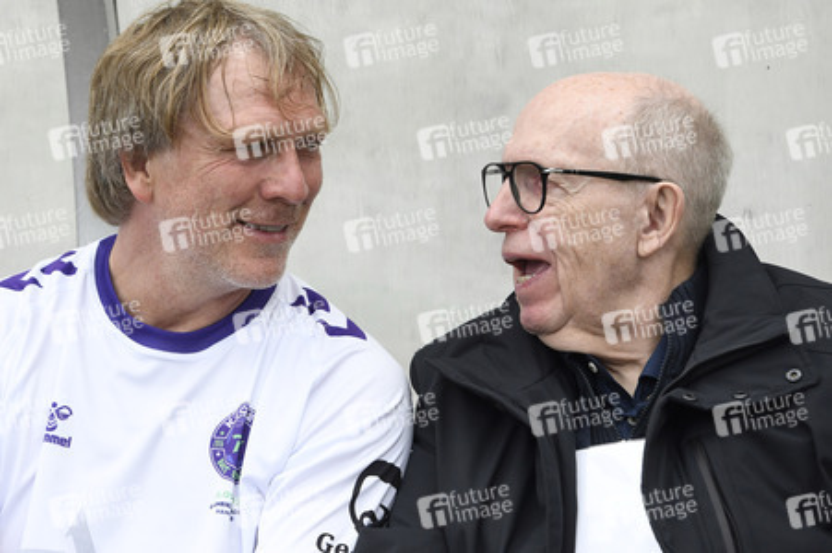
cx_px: 416
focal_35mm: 150
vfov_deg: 9.1
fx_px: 3464
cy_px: 276
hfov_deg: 13.7
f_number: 5
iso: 1000
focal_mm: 150
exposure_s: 1/2500
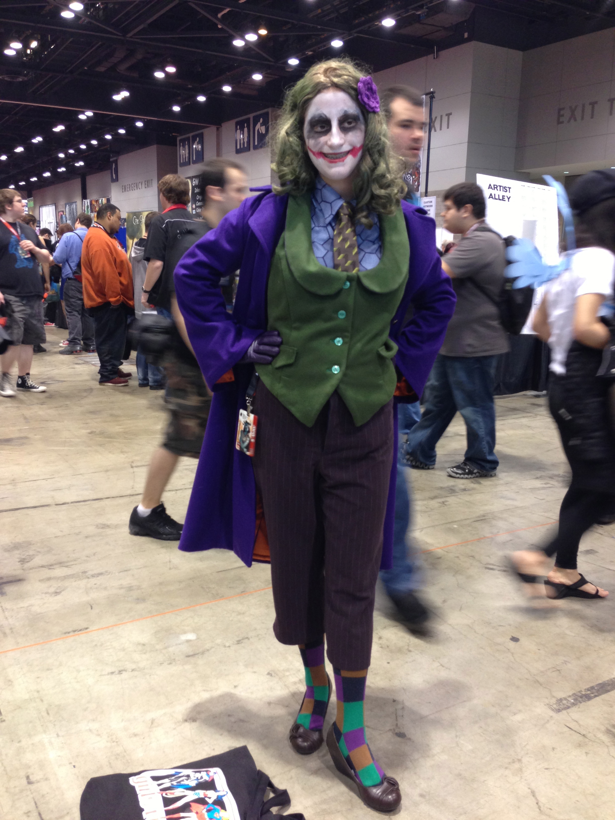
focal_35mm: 33
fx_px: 782
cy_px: 410
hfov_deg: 42.9
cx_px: 308
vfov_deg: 55.4
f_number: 2.4
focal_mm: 4.13
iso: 100
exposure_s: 1/20
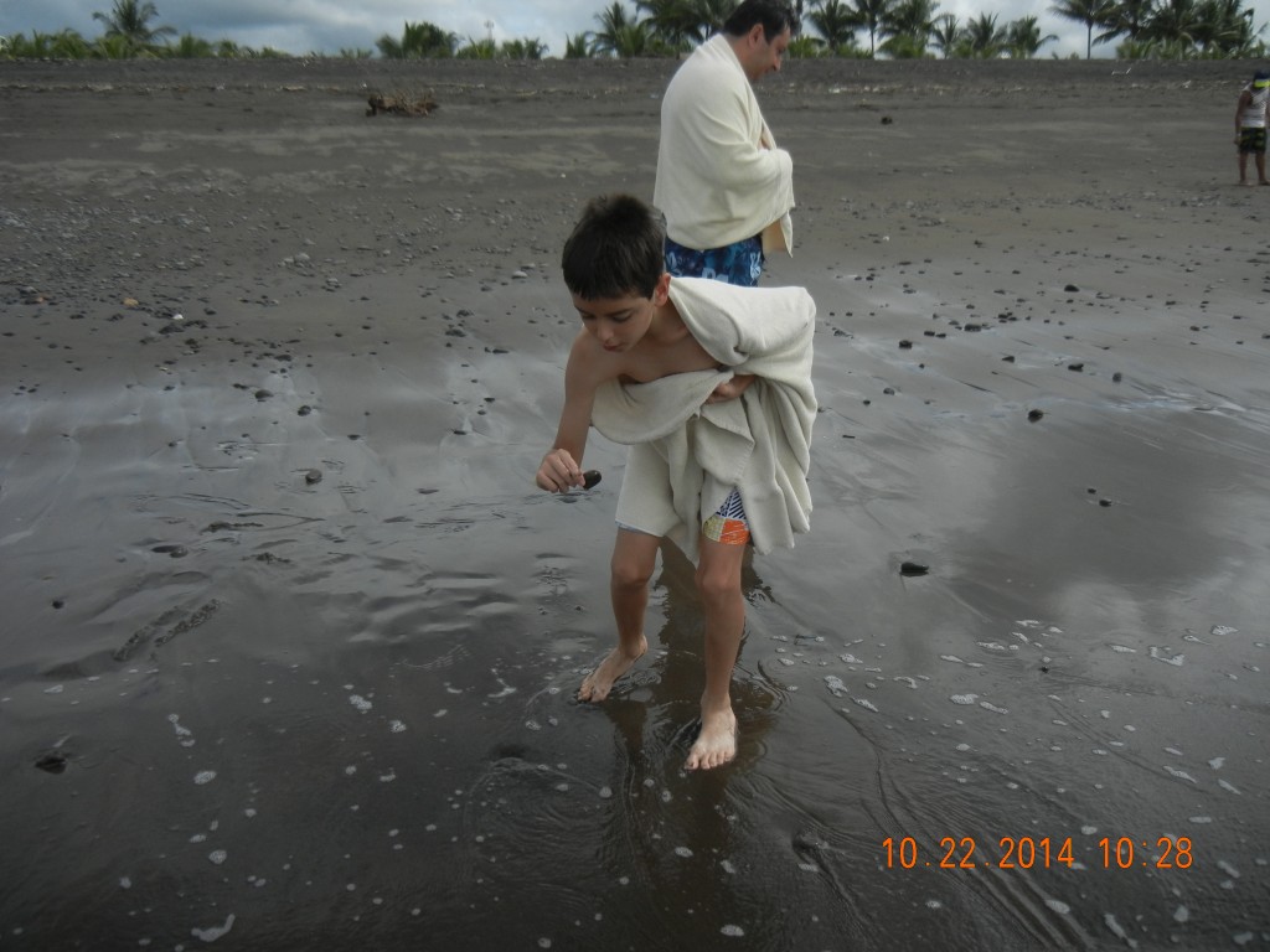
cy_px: 476
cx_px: 635
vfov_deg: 46.8
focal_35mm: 30
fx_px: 1101
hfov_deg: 60.0
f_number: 7
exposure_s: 1/658
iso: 160
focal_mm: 5.4
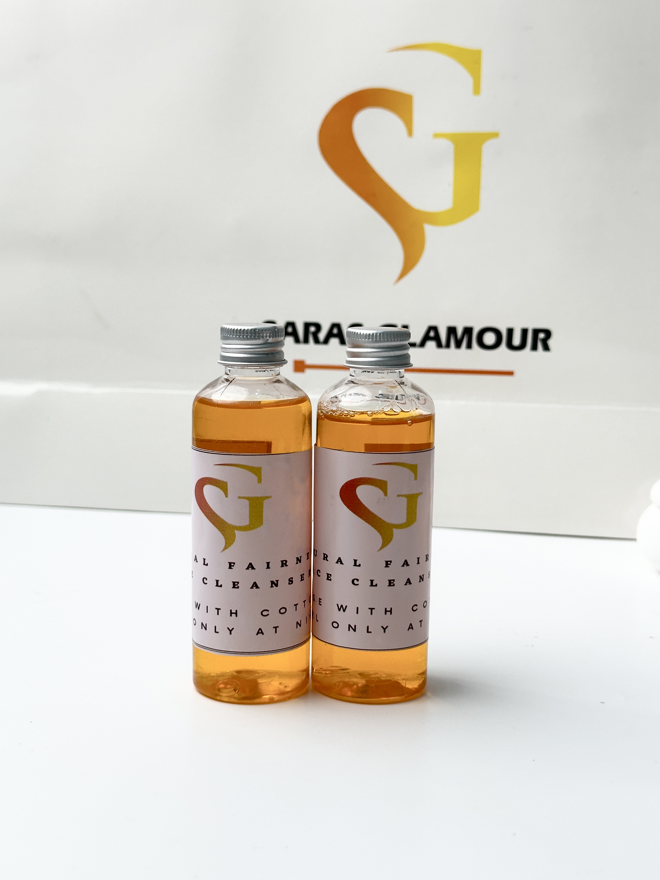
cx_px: 330
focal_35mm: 48
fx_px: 1220
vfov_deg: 39.7
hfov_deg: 30.3
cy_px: 440
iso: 64
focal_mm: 6.86
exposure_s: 1/266
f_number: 1.78
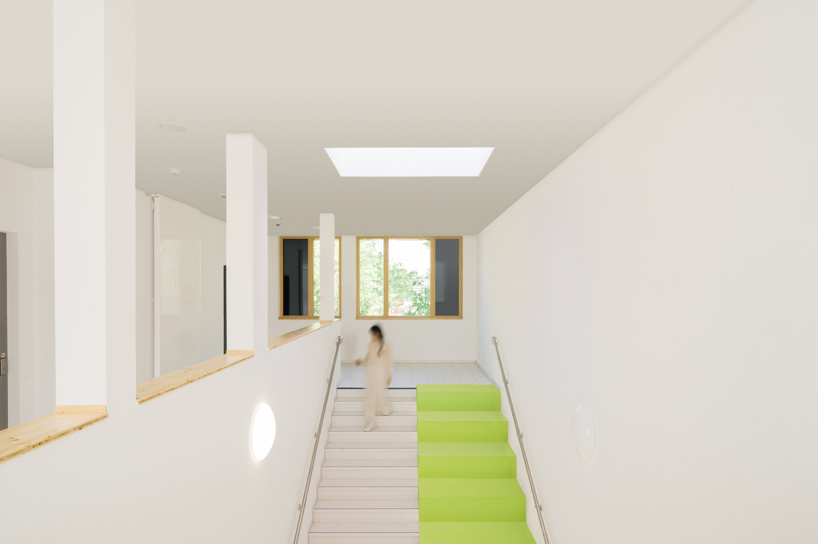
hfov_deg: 85.5
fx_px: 443
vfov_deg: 63.1
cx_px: 409
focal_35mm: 20
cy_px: 272
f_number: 16
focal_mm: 19.5
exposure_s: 1/4
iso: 100
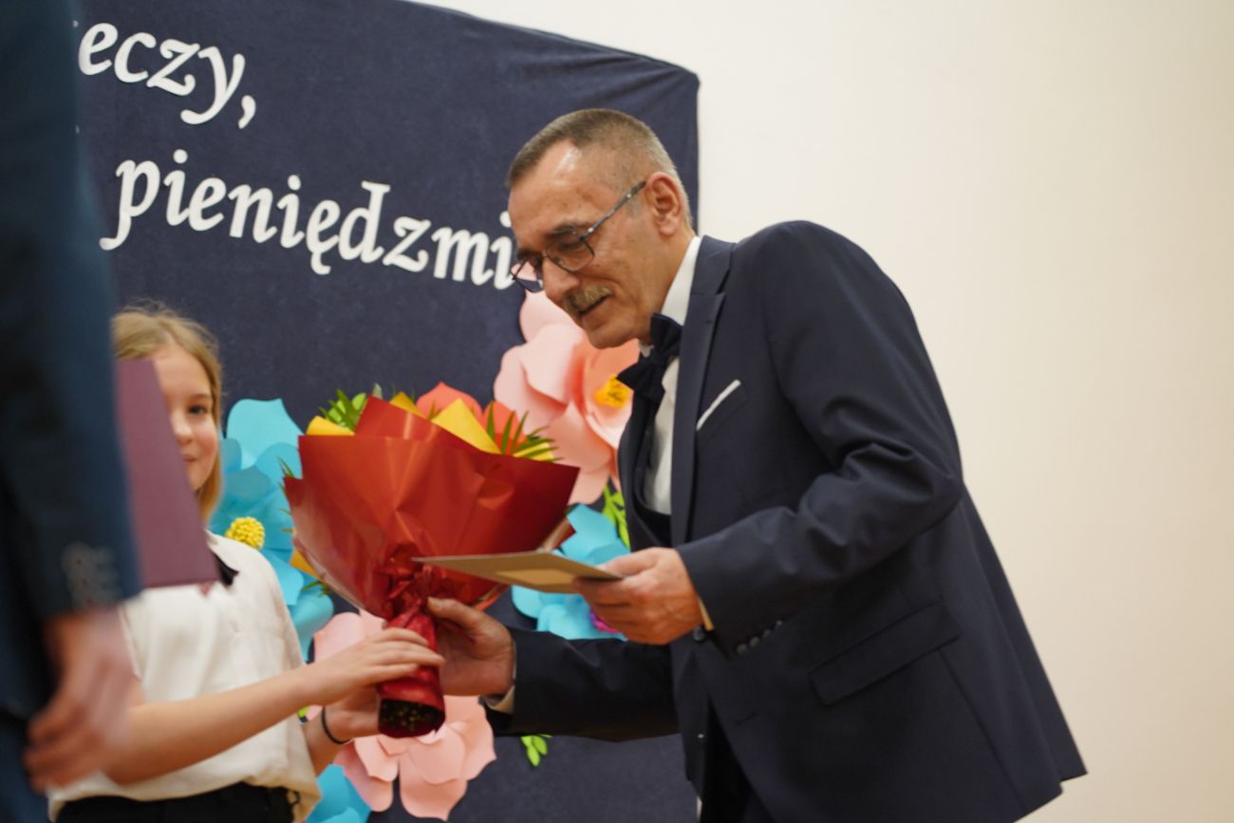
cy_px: 412
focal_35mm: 105
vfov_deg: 13.0
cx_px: 617
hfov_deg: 19.5
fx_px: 3599
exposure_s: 1/125
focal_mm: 105
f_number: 4
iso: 1600
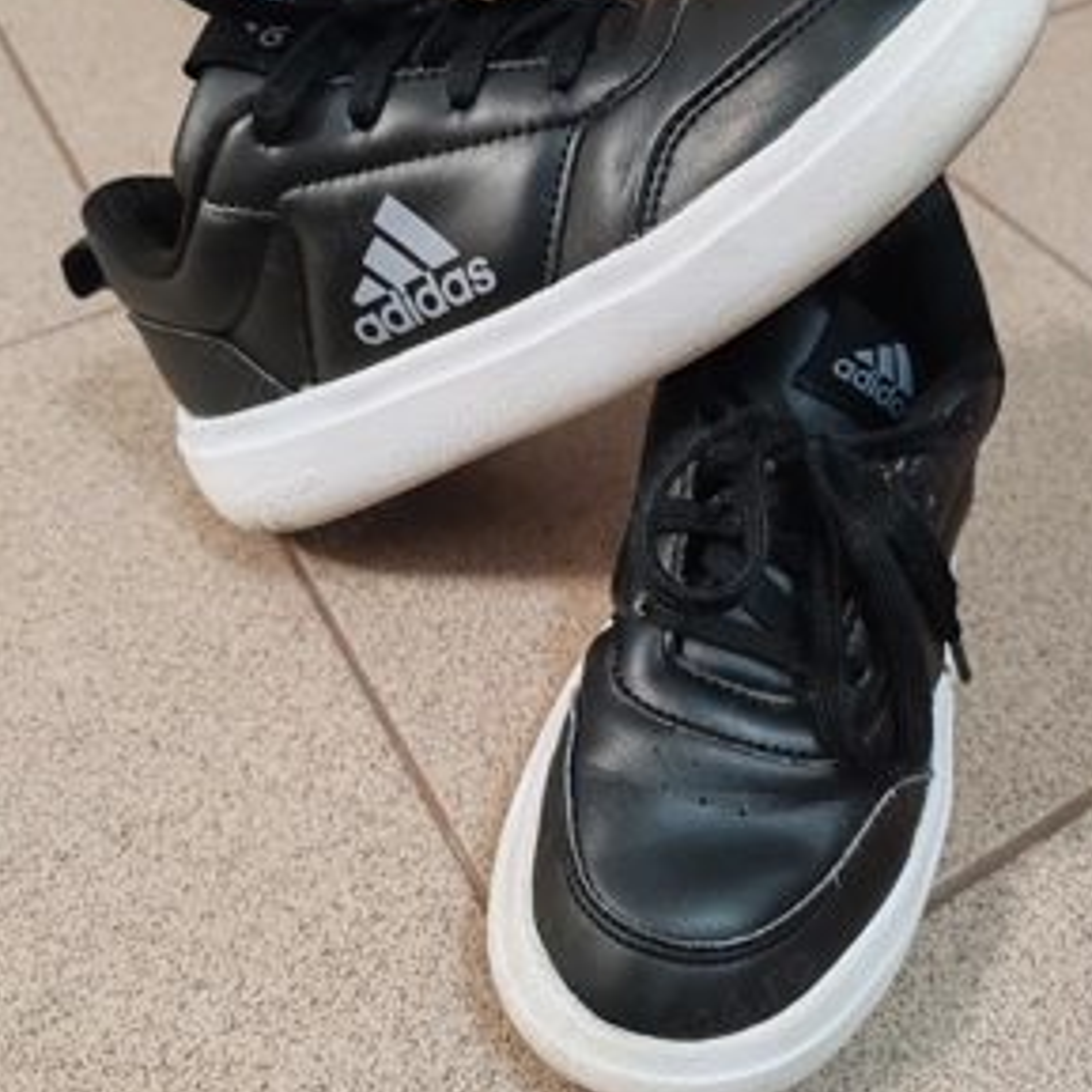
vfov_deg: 49.7
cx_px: 559
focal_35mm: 33
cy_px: 525
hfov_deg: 49.7
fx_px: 1178
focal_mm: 6.12
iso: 1250
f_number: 1.9
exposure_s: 1/50
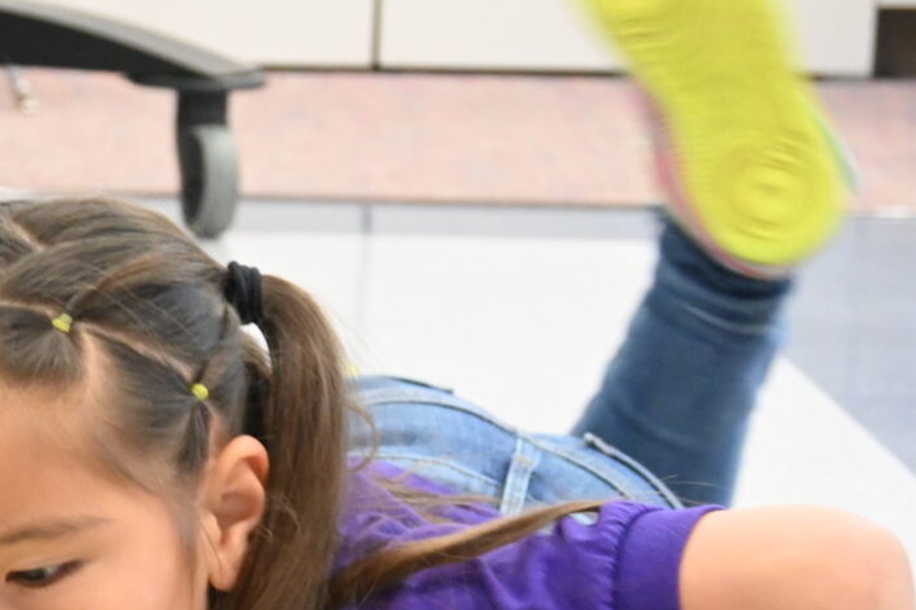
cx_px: -336
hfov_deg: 10.6
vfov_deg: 7.2
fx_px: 4794
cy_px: 850
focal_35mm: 188
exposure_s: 1/60
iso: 3600
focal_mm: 43
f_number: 6
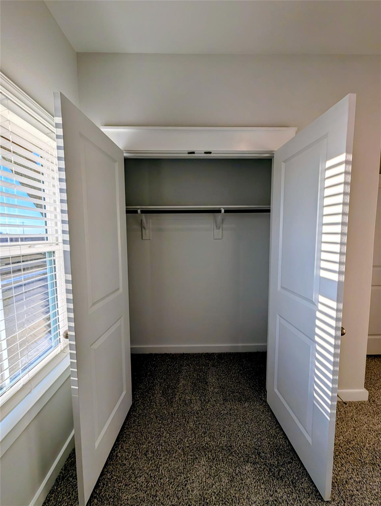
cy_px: 253
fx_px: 176
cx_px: 190
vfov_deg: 110.4
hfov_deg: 94.7
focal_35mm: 12
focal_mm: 2.02
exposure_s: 1/658
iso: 46
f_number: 1.7
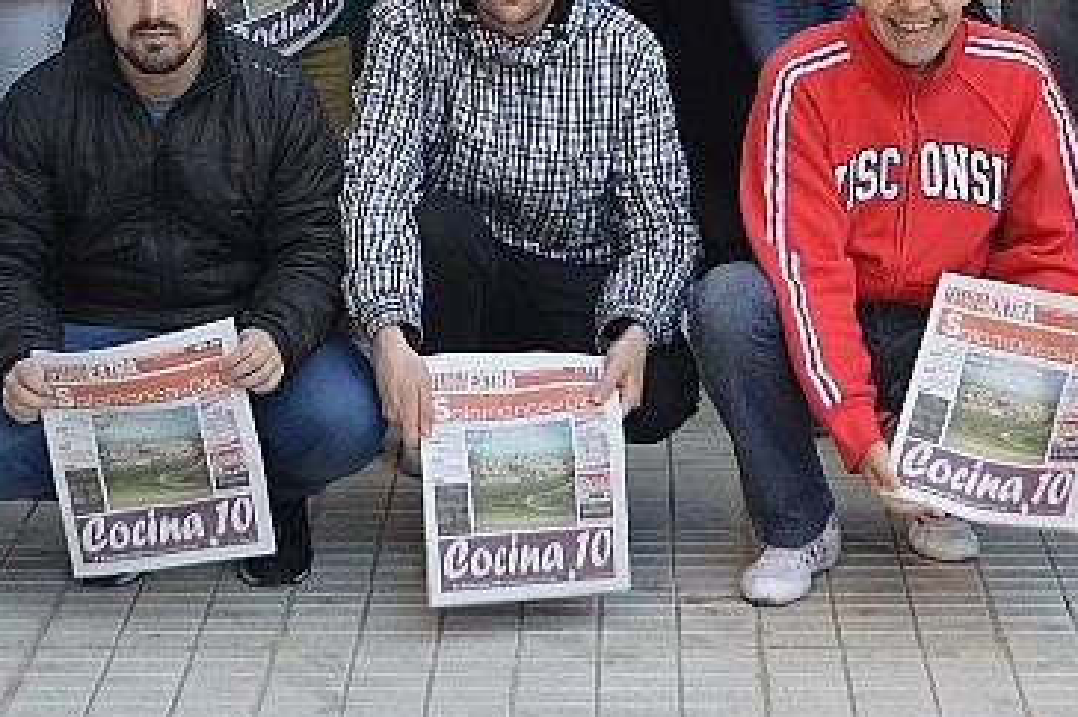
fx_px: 4039
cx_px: 539
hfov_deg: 15.2
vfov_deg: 10.0
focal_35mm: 135
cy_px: -81
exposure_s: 1/125
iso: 280
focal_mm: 32
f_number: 5.6
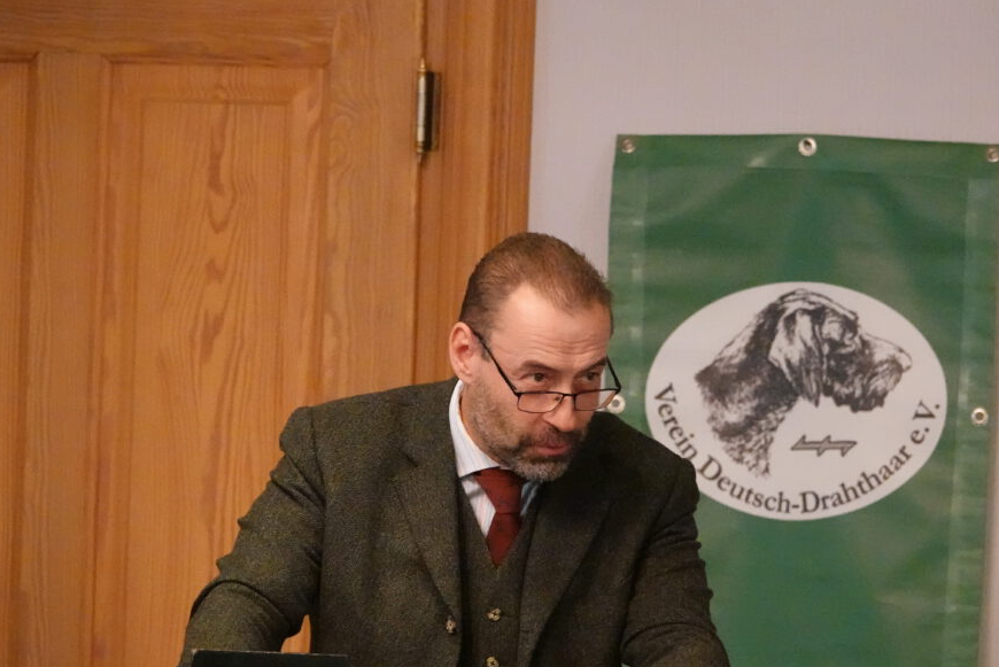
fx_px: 7774
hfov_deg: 7.4
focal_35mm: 280
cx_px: 573
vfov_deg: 4.9
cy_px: 363
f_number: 4
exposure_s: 1/160
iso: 6400
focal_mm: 87.11
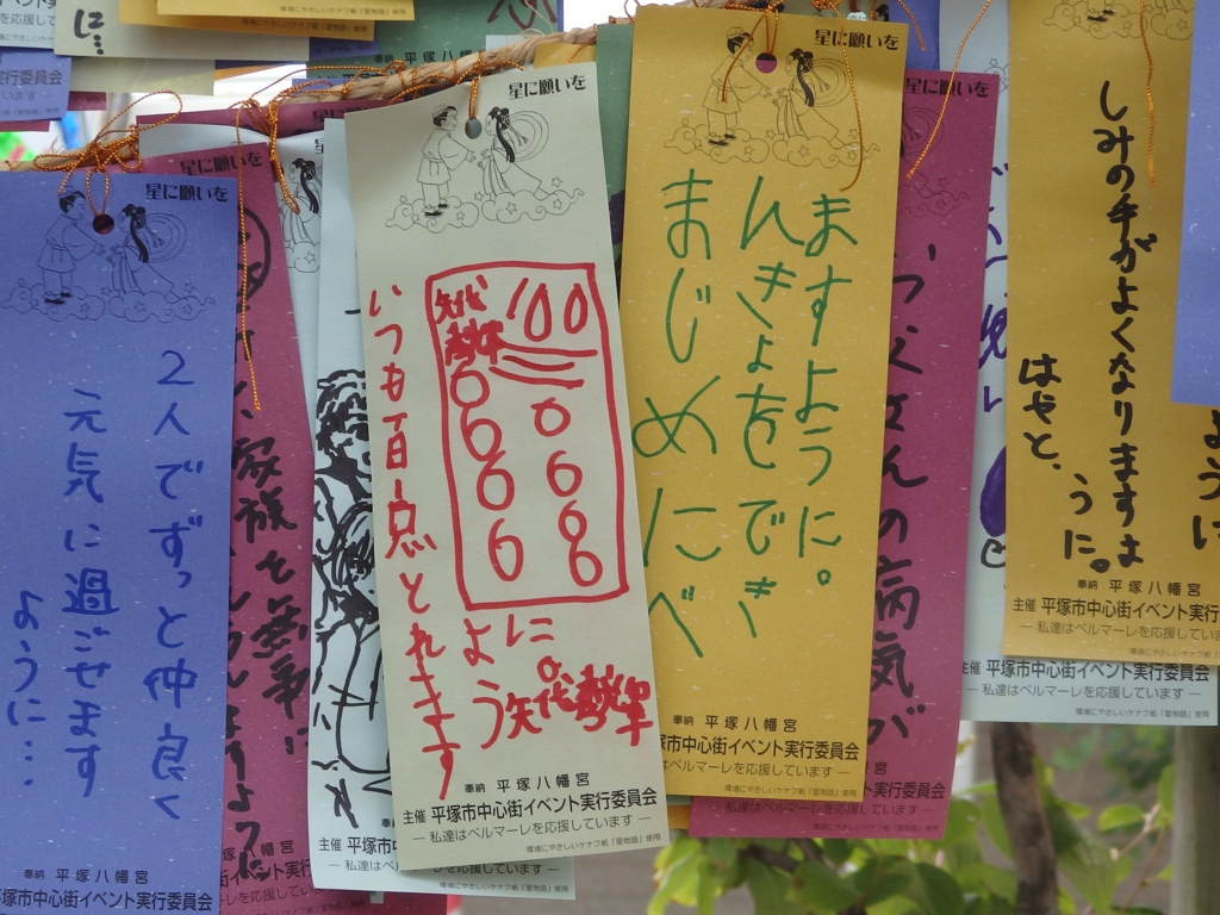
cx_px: 610
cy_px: 458
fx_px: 3736
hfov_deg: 18.5
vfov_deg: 14.0
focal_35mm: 106
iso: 125
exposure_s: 1/100
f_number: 5
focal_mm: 19
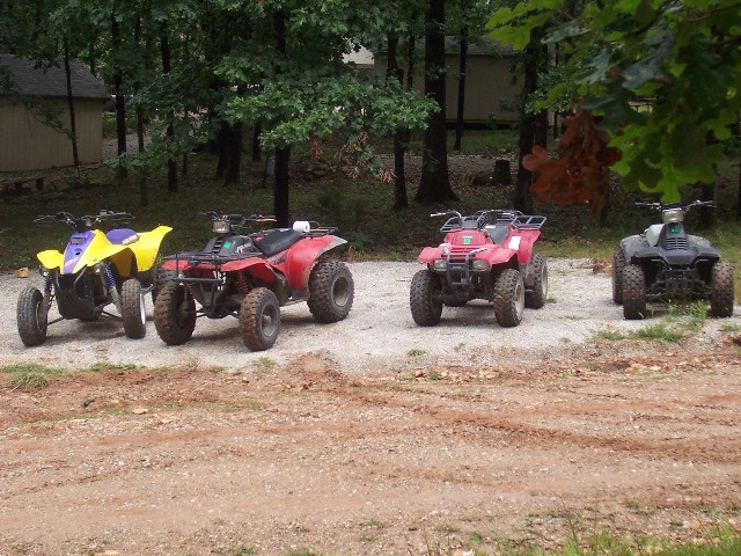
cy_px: 278
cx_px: 370
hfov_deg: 27.4
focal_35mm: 71
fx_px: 1520
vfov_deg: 20.7
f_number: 4
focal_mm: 10.8
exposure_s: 1/350
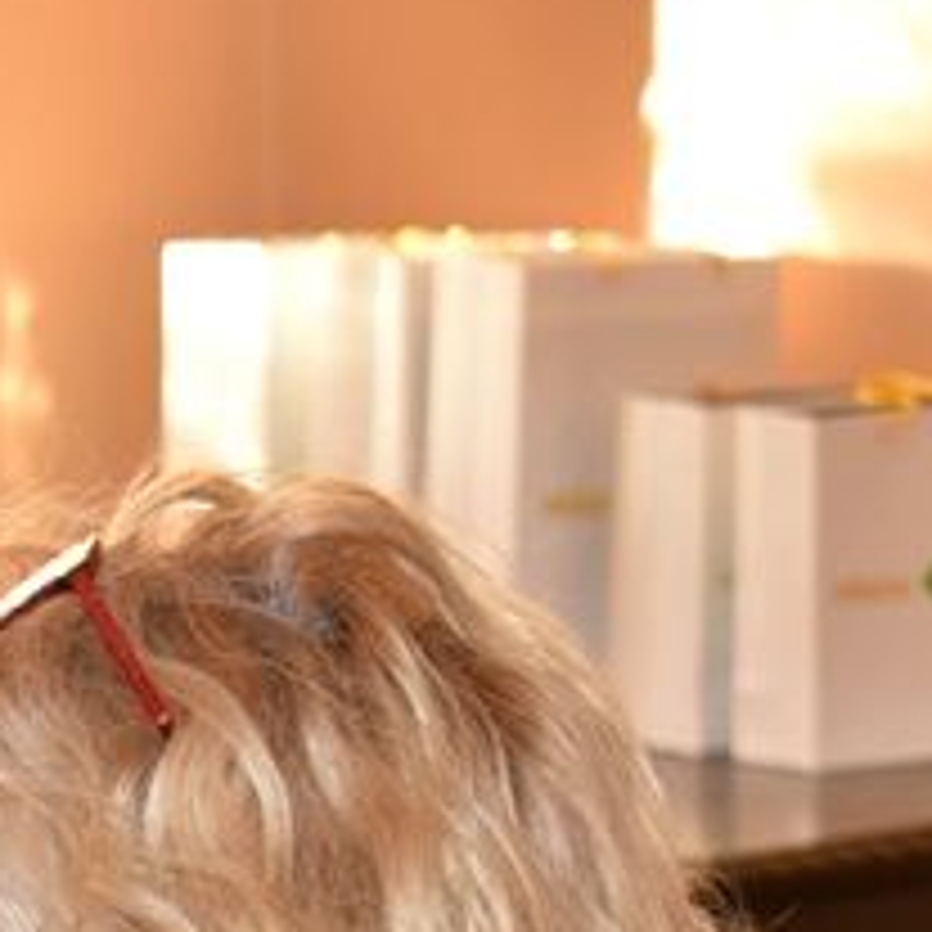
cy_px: 1290
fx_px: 9595
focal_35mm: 315
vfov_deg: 5.5
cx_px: -675
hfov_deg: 5.5
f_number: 5.6
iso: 900
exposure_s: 1/60
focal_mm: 50
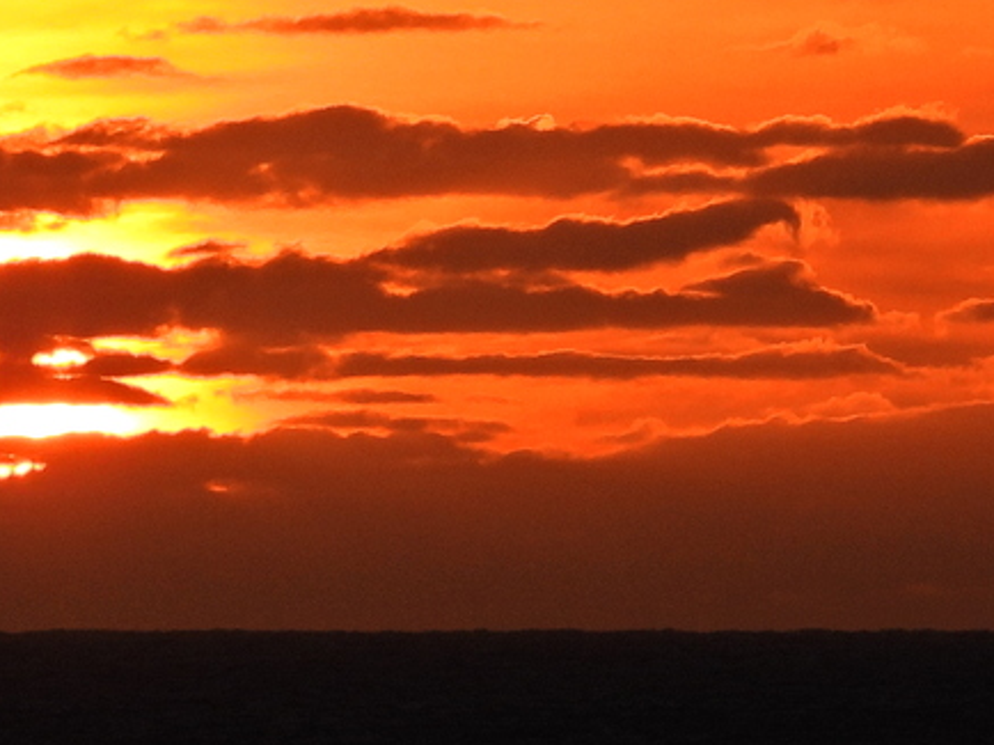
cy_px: 167
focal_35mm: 1180
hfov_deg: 1.7
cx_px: 53
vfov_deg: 1.3
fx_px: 33865
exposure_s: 1/1600
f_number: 5.6
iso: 100
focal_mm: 71.4
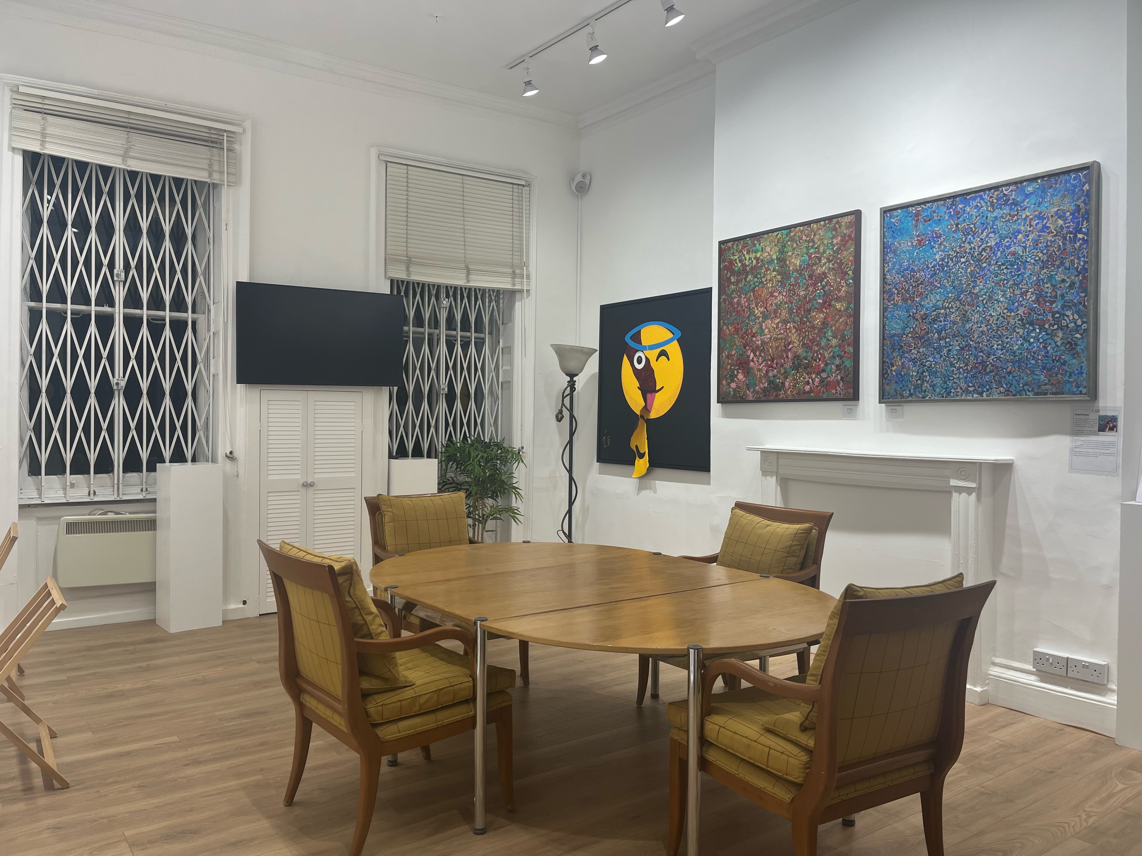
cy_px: 428
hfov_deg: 67.3
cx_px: 571
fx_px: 858
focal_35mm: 26
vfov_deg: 53.1
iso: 40
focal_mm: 5.1
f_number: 1.6
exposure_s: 1/100
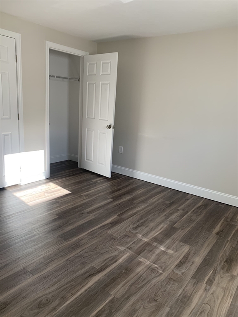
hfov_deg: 53.1
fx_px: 238
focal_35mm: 26
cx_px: 119
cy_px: 158
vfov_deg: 67.3
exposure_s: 1/108
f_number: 1.8
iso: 100
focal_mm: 4.25
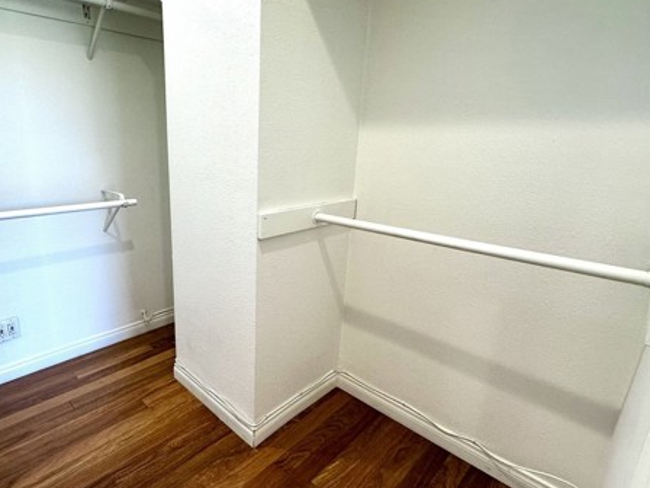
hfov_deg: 80.4
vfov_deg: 66.0
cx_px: 248
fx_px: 376
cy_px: 237
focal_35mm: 20
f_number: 2.2
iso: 160
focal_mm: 2.22
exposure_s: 1/120
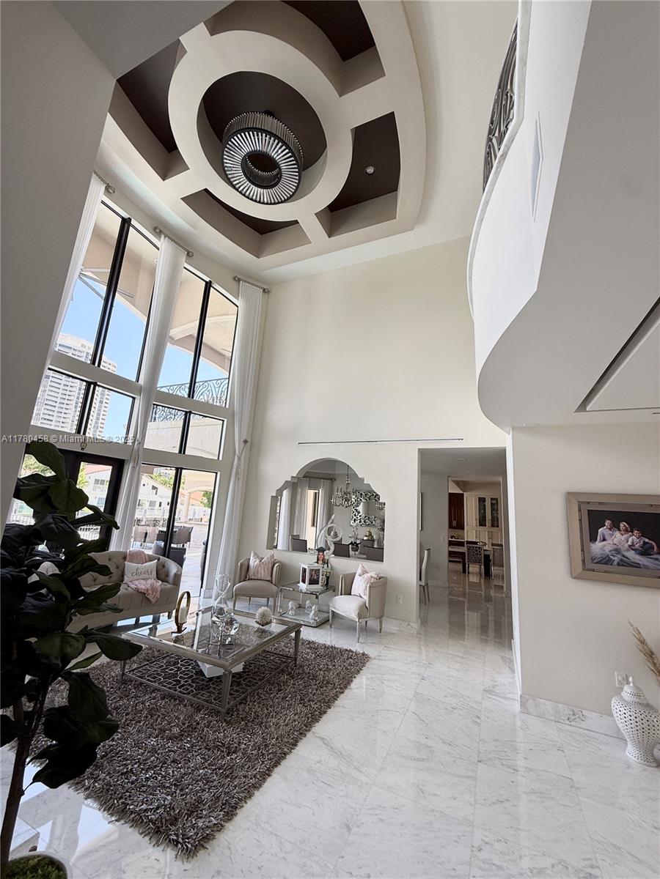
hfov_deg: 85.7
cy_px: 440
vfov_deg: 102.1
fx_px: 356
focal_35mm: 14
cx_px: 330
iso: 64
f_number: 2.2
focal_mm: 2.22
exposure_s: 1/146
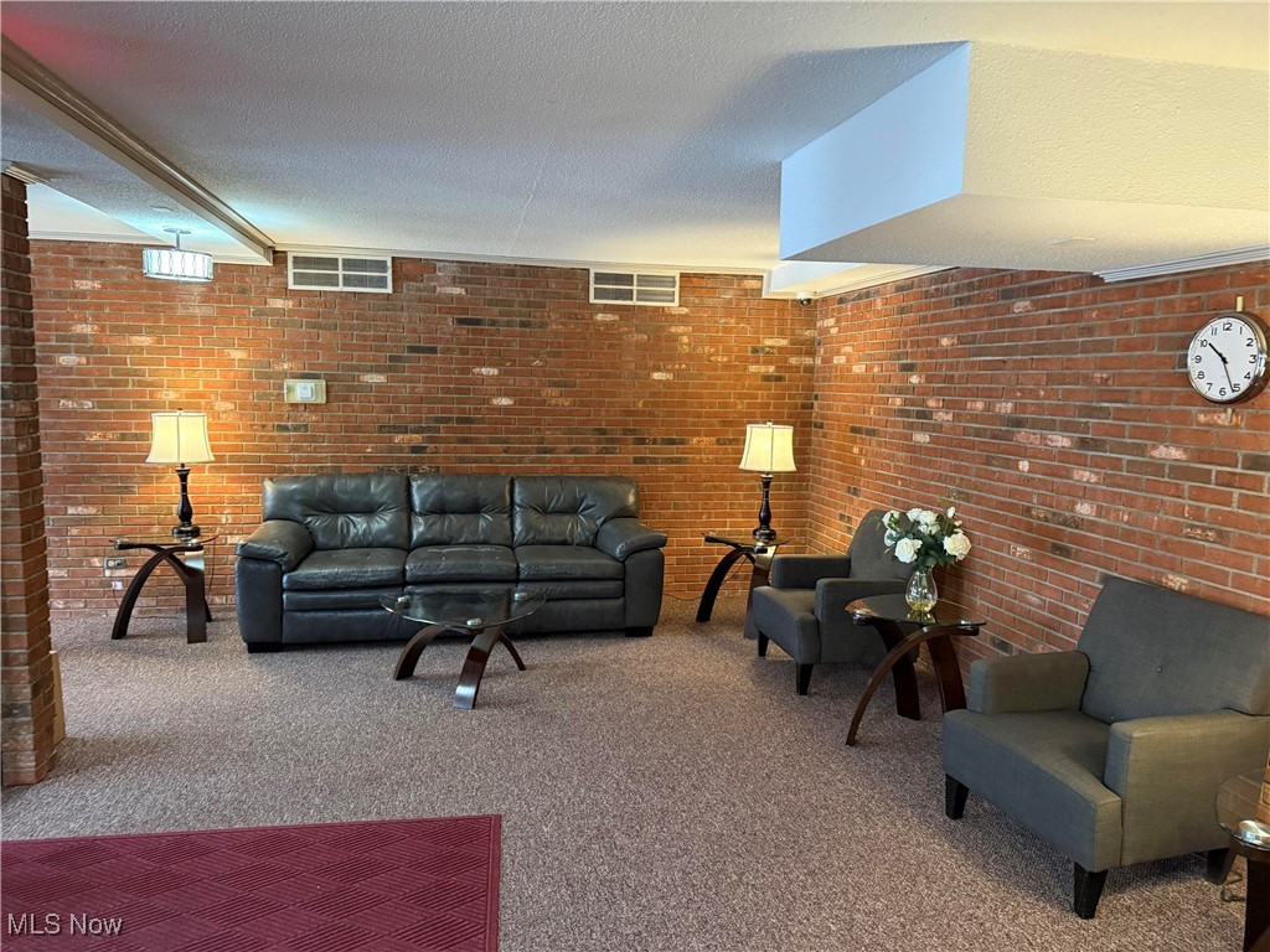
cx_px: 635
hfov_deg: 71.6
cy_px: 476
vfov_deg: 56.8
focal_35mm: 24
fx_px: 881
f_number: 1.78
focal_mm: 6.76
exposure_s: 1/40
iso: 800
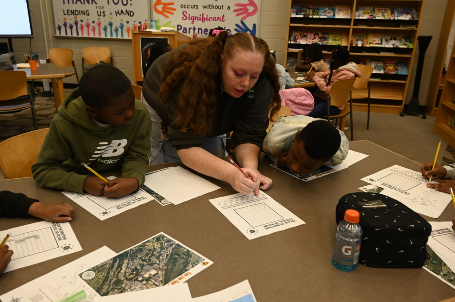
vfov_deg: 44.2
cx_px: 228
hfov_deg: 62.8
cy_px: 151
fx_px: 373
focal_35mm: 30
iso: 5000
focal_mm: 29.5
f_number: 5
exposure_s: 1/500
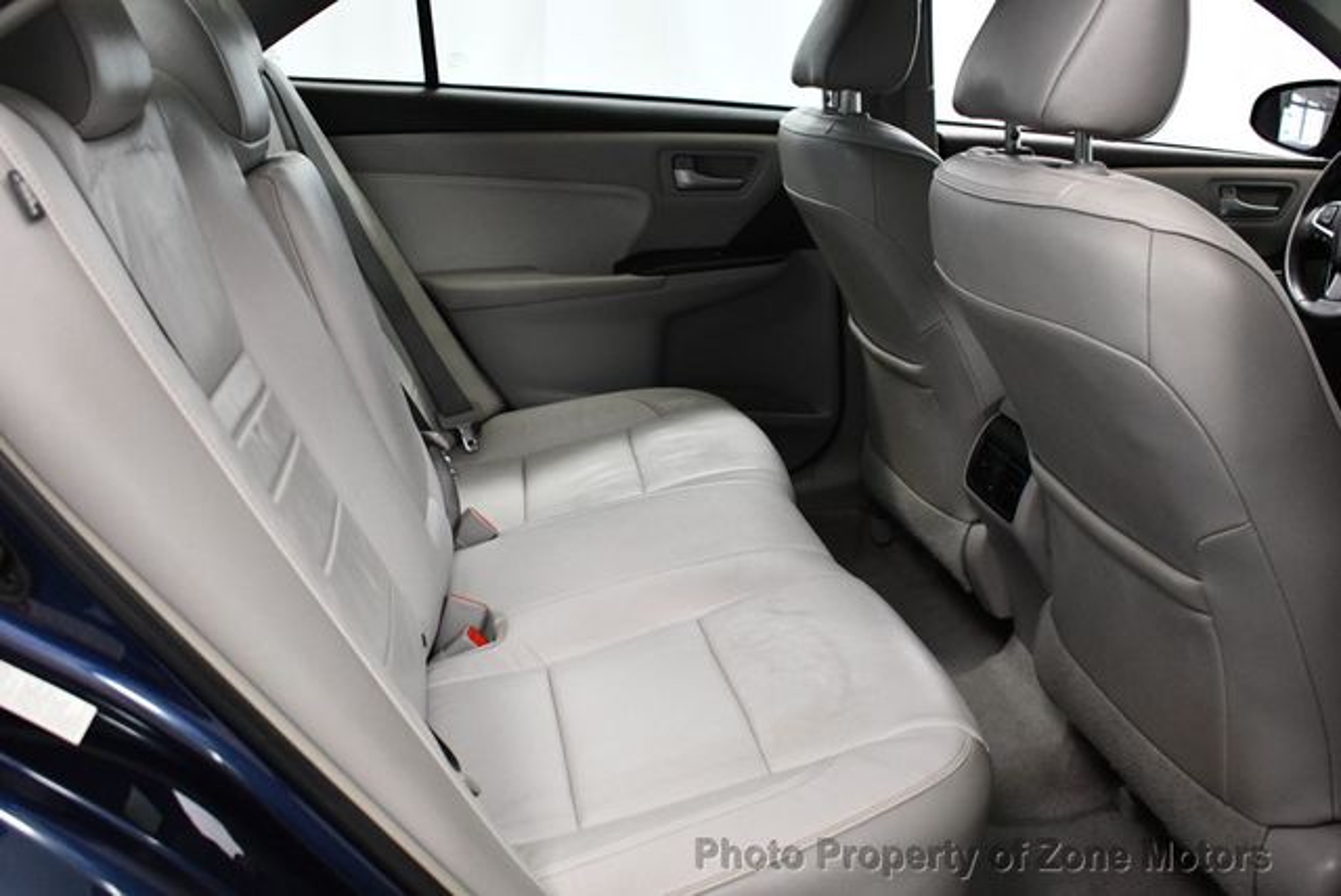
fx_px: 1342
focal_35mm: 36
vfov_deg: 36.9
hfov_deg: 53.1
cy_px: 448
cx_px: 670
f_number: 3.5
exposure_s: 1/125
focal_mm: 18
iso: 2000
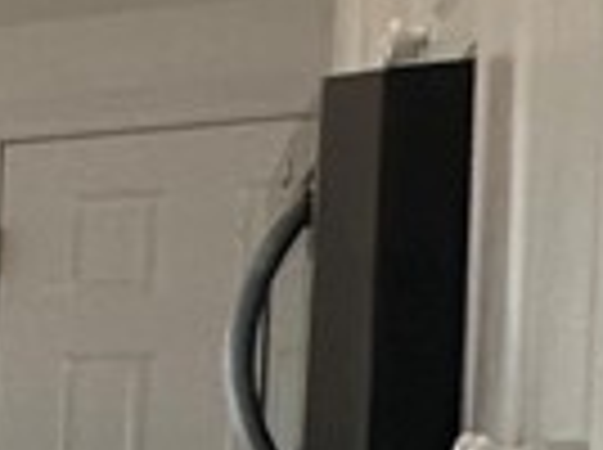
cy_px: 567
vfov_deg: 13.4
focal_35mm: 107
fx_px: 1861
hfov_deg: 10.0
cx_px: -1426
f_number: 2.2
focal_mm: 2.22
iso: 160
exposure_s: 1/120
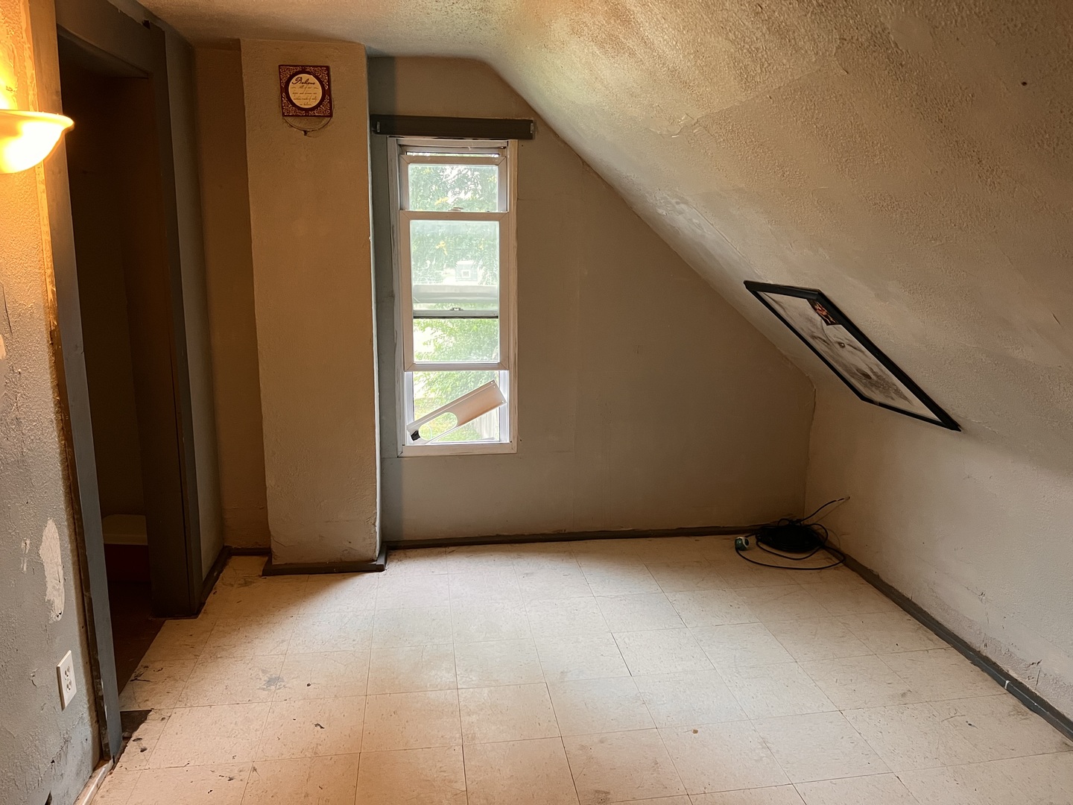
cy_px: 402
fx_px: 806
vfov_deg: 53.1
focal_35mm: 26
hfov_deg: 67.3
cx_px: 536
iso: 500
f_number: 1.5
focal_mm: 5.7
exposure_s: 1/60
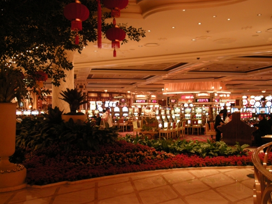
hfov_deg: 50.1
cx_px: 136
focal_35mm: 37
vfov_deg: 38.7
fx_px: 291
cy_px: 102
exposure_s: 1/10.7
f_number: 2.8
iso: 400
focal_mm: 7.9
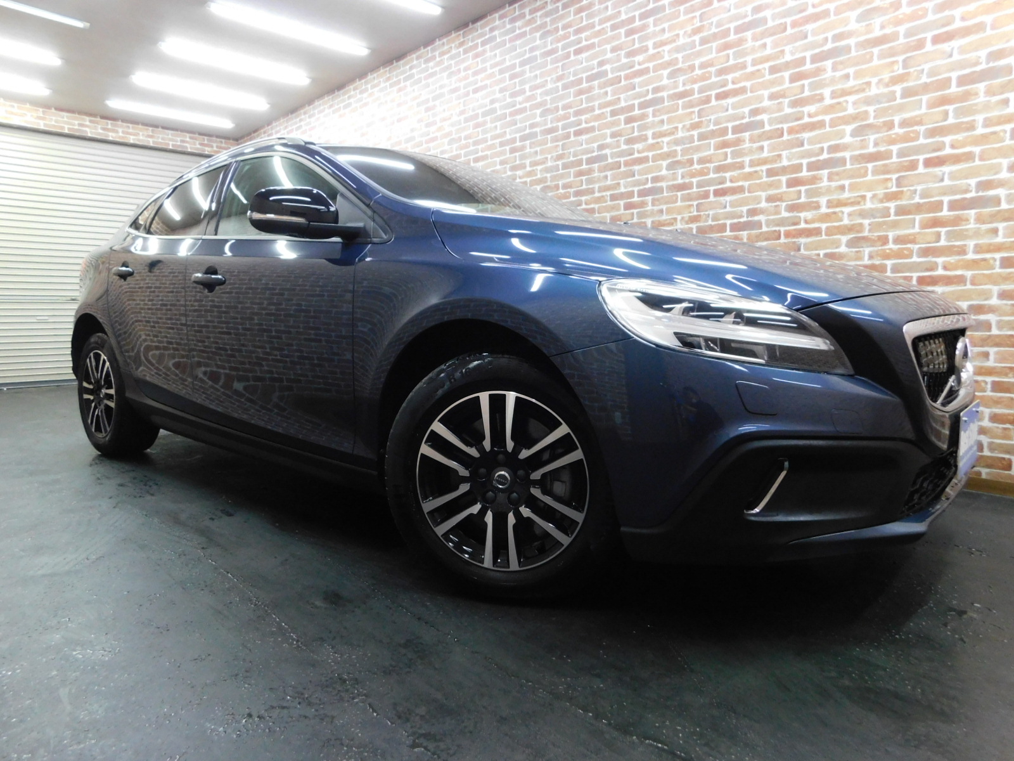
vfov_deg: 58.9
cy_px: 380
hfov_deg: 73.9
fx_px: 674
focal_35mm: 23
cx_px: 507
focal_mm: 4
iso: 400
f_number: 3
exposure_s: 1/30
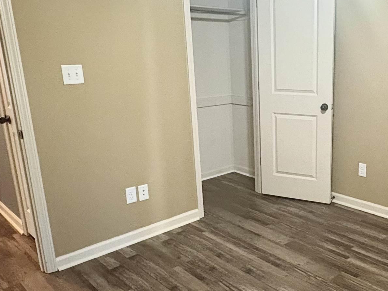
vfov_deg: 39.6
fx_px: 403
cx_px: 302
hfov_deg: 48.8
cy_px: 151
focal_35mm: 36
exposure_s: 1/40
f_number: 2.2
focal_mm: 2.22
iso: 800
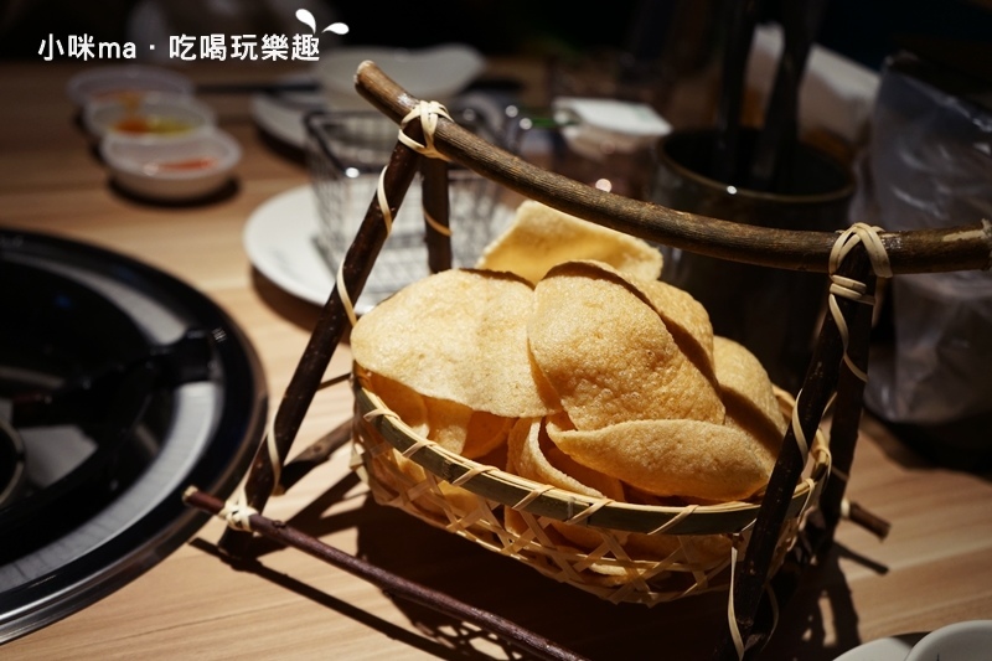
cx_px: 496
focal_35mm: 40
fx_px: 1102
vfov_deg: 33.4
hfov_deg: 48.5
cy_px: 330
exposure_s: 1/60
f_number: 4
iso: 800
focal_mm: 40
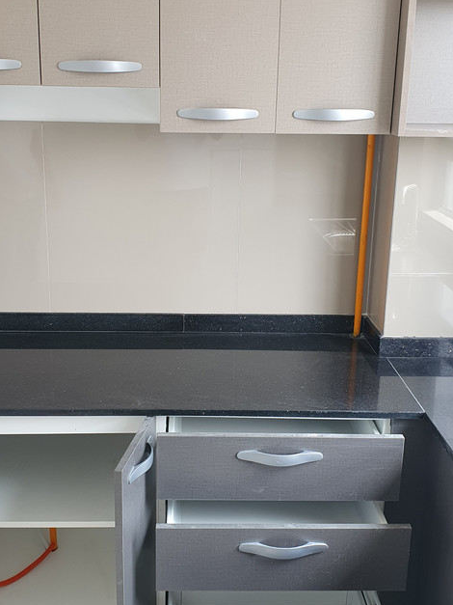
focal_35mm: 42
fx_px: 733
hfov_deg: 34.3
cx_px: 188
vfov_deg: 44.8
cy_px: 286
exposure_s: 1/120
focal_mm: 4.32
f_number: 2.4
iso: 125
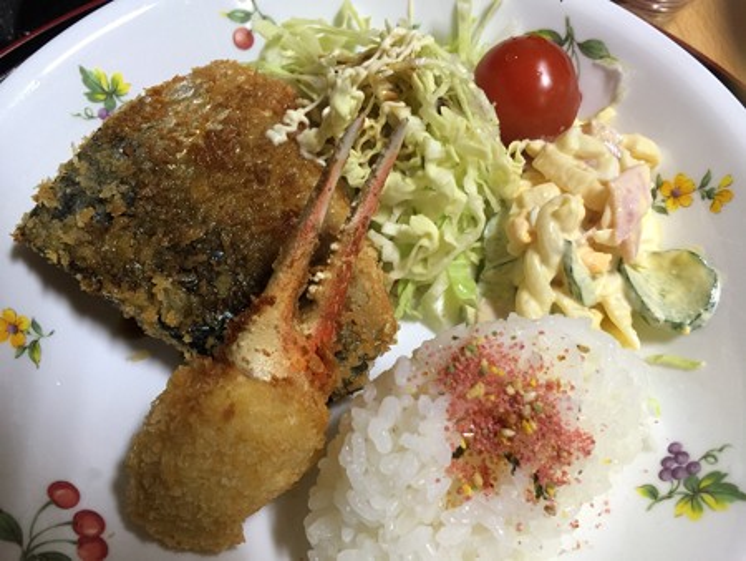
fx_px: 625
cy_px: 280
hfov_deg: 61.6
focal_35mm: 29
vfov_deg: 48.3
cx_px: 373
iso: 64
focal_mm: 4.15
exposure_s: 1/15
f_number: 2.2
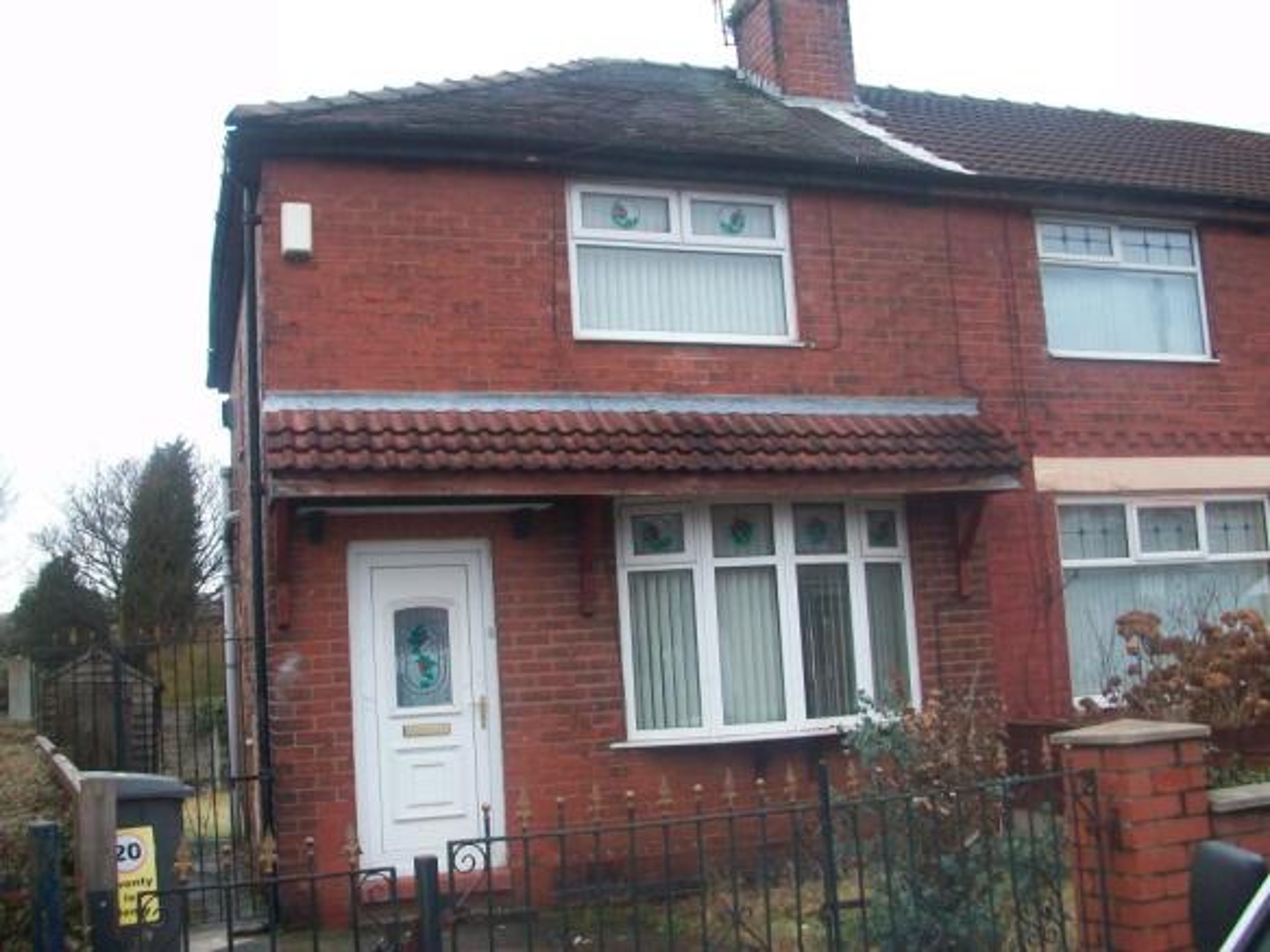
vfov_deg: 41.8
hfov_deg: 54.0
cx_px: 635
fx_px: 1247
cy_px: 476
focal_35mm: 34
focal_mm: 5.7
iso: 80
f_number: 2.8
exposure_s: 1/30
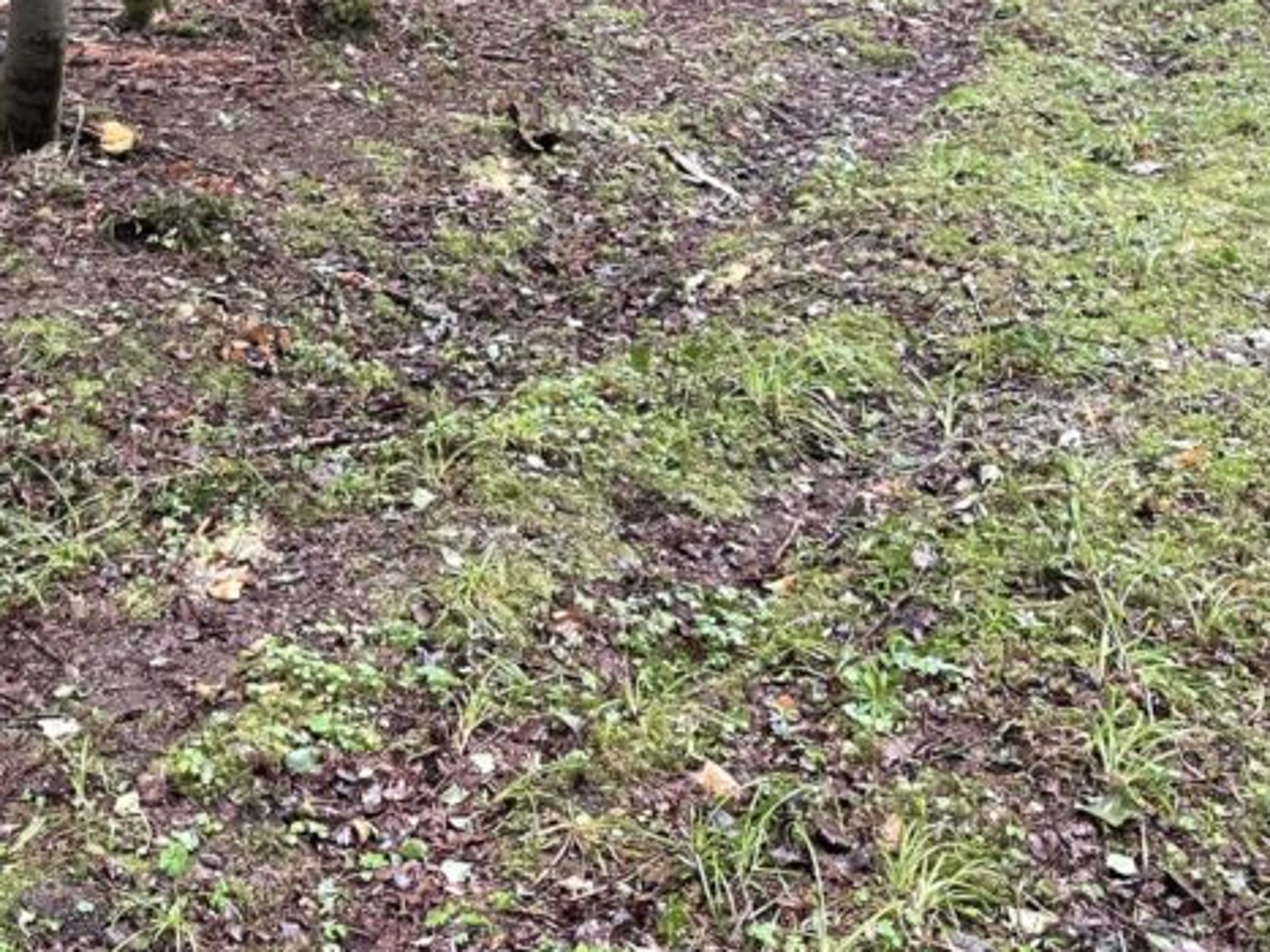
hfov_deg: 33.6
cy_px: 11
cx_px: 454
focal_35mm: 57
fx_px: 2091
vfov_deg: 24.5
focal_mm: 4.2
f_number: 1.6
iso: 250
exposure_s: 1/60
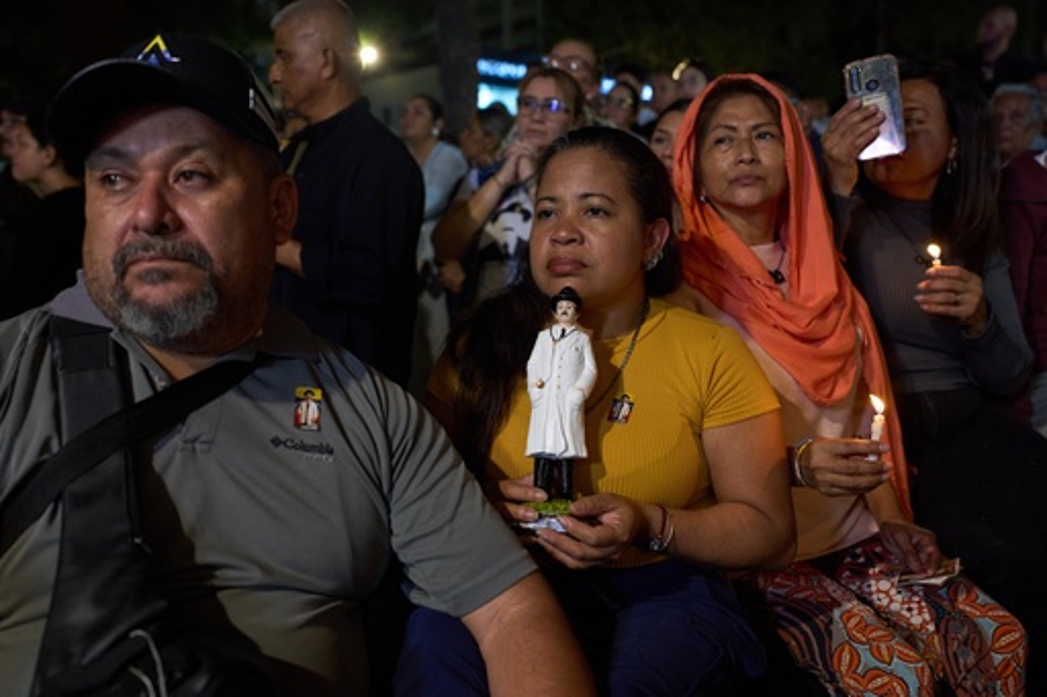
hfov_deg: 54.4
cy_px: 348
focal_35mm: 35
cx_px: 524
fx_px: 1018
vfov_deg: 37.8
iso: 2500
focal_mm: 35
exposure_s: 1/160
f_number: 3.2
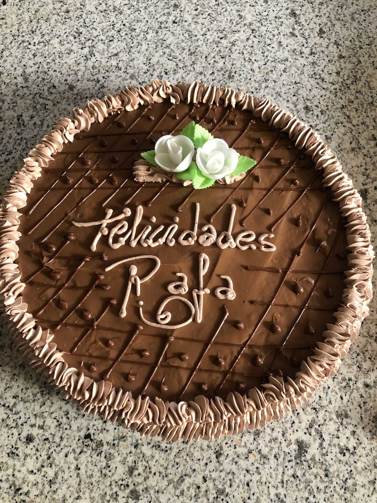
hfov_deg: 49.7
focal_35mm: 28
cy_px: 252
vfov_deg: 63.4
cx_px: 188
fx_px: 407
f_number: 1.8
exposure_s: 1/15
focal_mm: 3.99
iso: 80
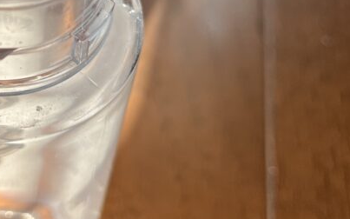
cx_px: -8
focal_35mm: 70
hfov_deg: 27.5
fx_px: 668
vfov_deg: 17.6
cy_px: -51
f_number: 1.6
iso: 40
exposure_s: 1/159
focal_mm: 5.1
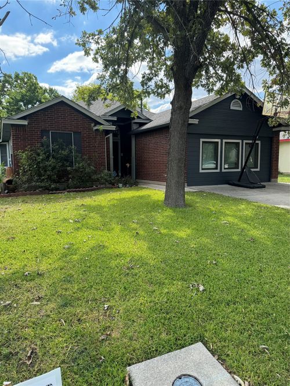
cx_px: 145
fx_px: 268
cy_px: 193
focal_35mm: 24
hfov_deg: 56.8
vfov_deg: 71.6
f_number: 1.78
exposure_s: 1/1010
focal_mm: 6.76
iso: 80
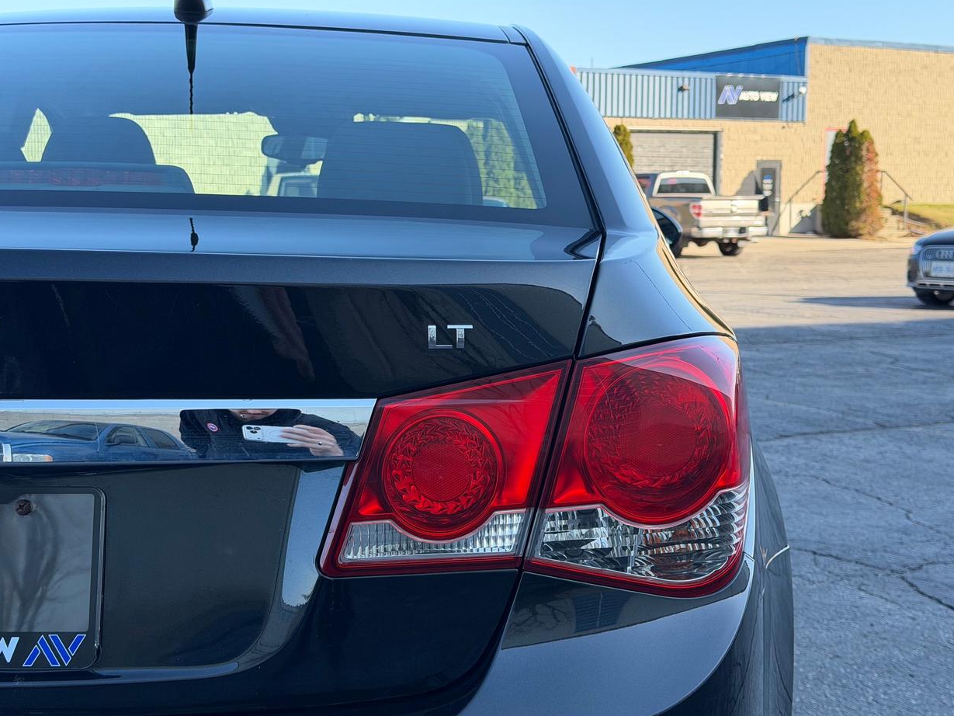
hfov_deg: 38.2
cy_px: 369
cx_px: 490
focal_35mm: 50
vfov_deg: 29.1
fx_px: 1378
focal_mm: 6.76
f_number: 1.78
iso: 64
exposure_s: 1/652
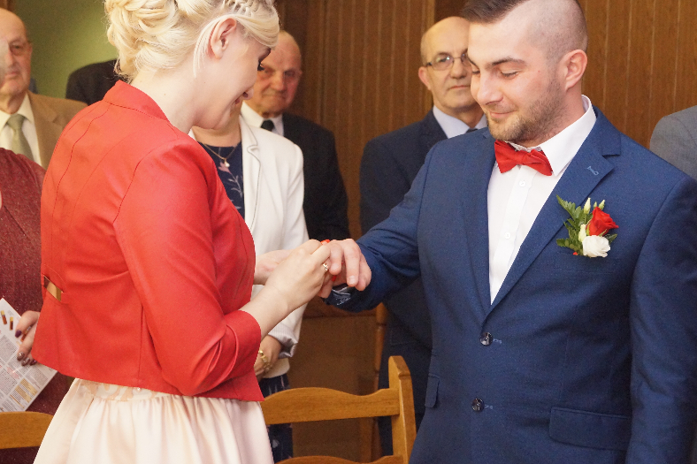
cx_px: 369
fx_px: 1510
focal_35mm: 78
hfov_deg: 26.0
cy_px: 216
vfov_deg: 17.5
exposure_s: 1/250
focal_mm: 40
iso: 3200
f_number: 5.6
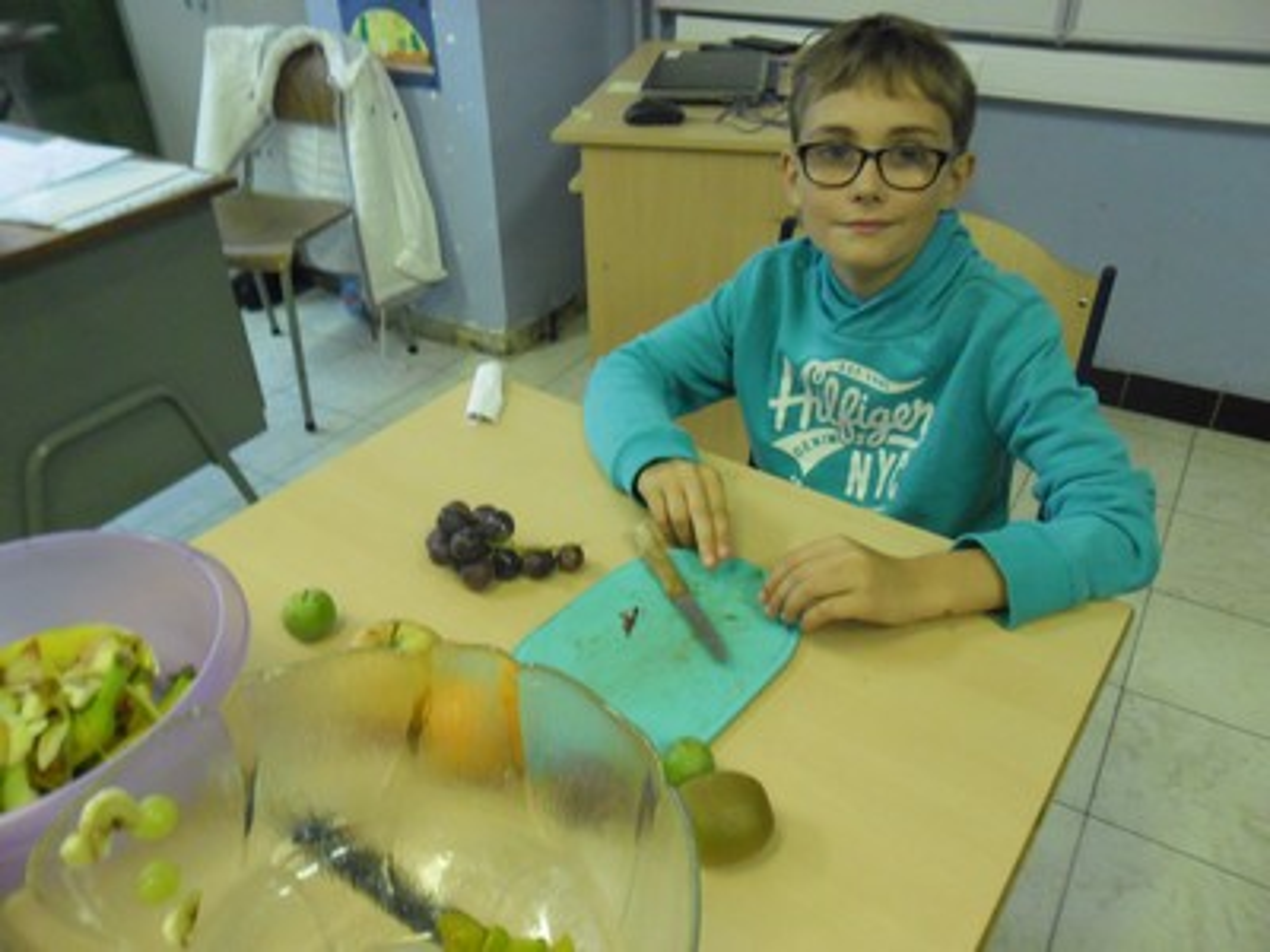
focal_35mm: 27
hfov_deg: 65.3
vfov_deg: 51.4
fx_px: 991
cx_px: 635
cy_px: 476
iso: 400
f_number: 3.5
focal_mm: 4.9
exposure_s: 1/22
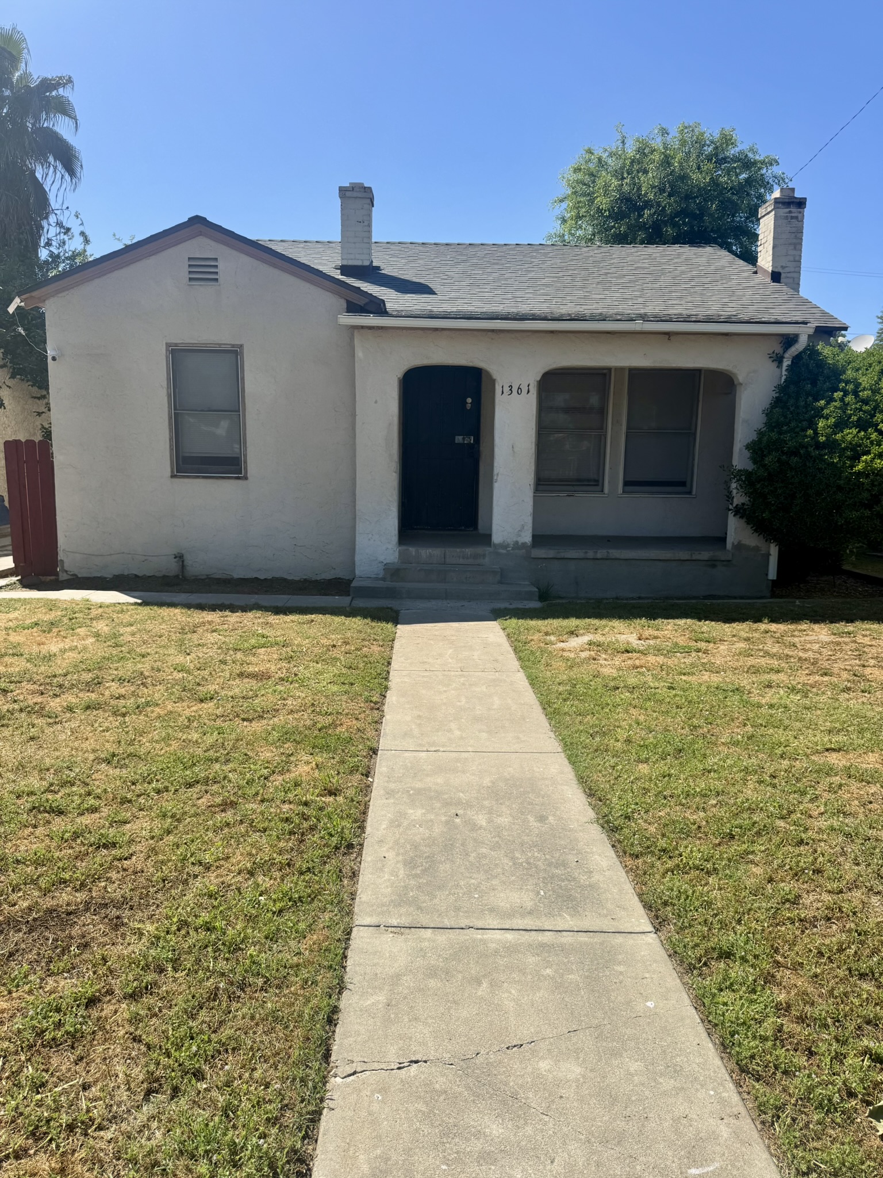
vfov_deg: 71.6
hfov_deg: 56.8
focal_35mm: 24
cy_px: 589
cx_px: 442
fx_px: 816
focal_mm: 6.76
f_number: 1.78
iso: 80
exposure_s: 1/4608
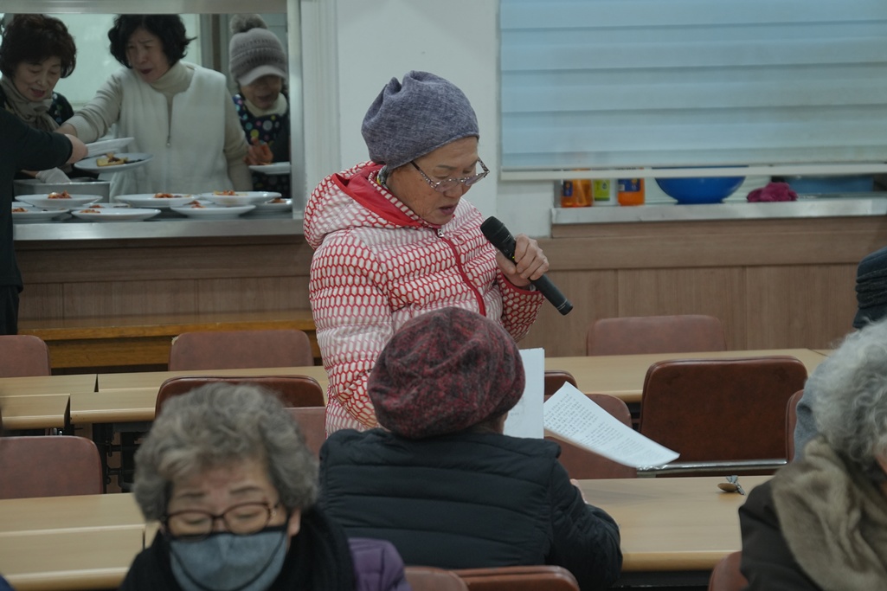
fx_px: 3252
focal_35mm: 132
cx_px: 444
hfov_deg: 15.5
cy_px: 296
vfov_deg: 10.4
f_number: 5.6
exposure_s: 1/80
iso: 640
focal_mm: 88
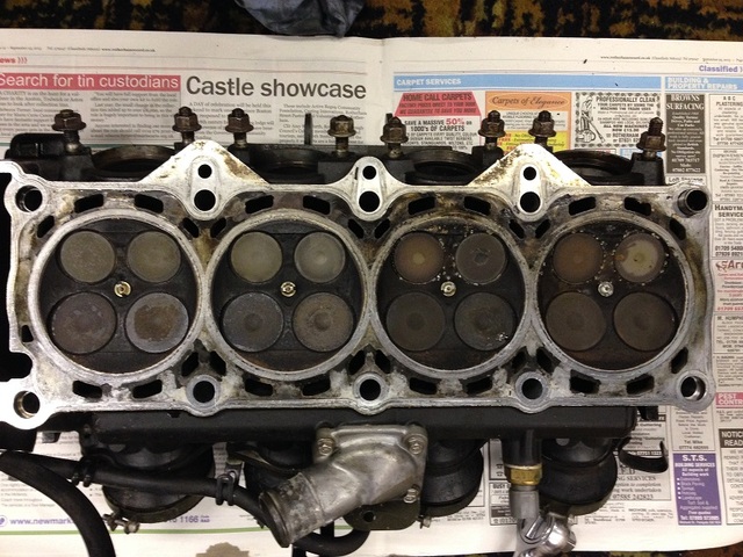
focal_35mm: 33
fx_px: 708
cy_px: 278
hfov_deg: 55.4
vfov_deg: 42.9
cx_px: 372
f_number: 2.4
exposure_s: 1/20
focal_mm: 4.12
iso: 250
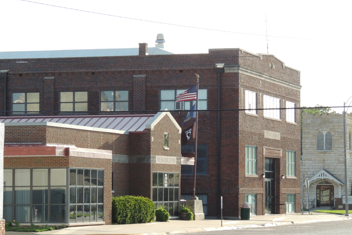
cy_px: 124
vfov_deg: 9.0
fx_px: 1486
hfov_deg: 13.5
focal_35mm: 152
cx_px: 177
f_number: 4.4
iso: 220
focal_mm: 25.8
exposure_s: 1/500
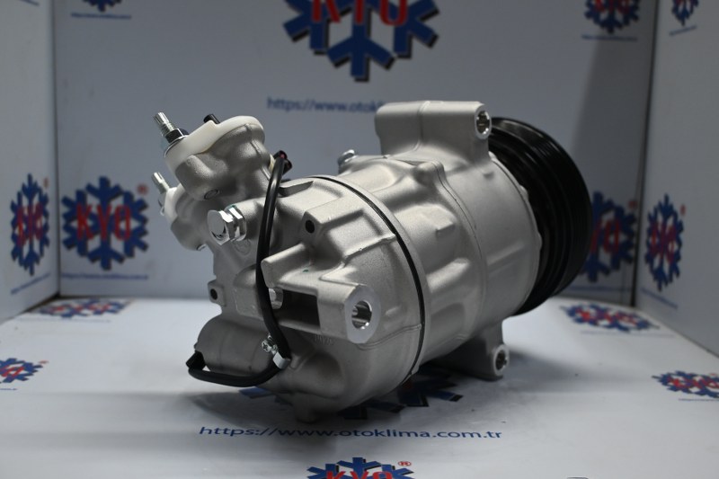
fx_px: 749
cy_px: 240
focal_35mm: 38
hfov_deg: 51.3
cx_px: 360
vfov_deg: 35.5
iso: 720
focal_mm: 25
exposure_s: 1/125
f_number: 4.2
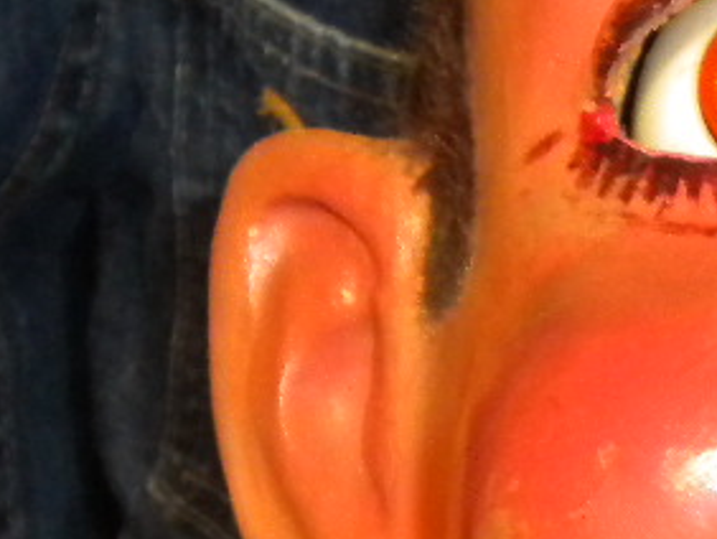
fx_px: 2633
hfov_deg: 14.7
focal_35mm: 127
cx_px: 966
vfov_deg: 11.6
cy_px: 440
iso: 400
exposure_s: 1/30
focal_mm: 6.3
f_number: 3.1
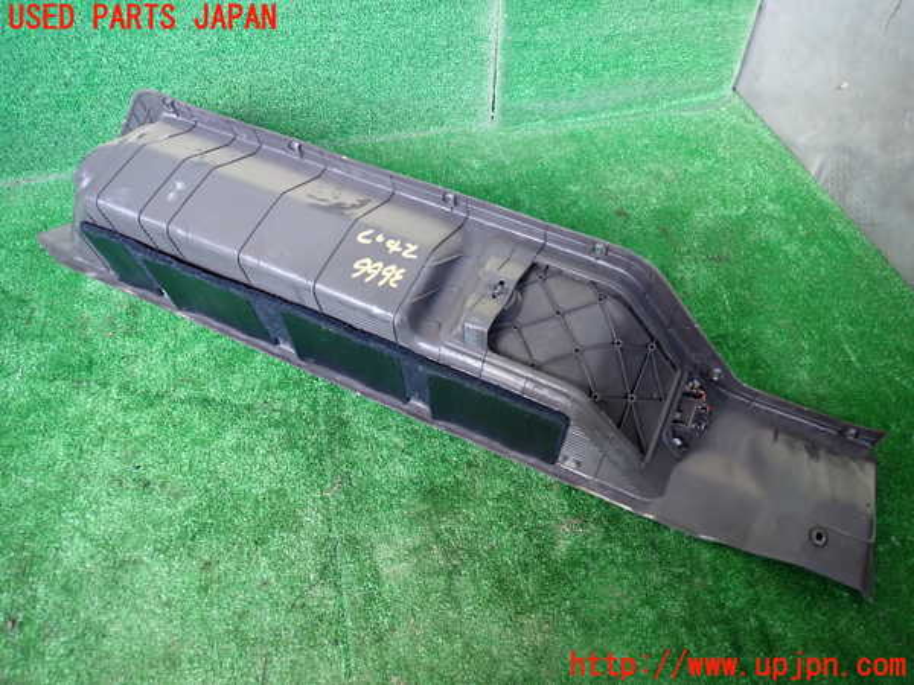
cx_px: 457
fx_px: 660
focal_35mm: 25
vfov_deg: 54.9
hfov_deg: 69.4
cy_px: 342
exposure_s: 1/40
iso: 320
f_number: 2
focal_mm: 4.5
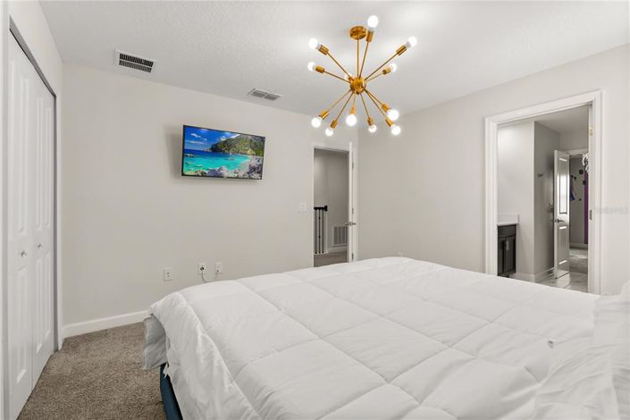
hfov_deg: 95.0
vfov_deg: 72.1
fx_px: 289
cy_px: 210
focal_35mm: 16
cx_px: 315
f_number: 7.1
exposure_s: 1/40
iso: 1600
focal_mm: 16.5
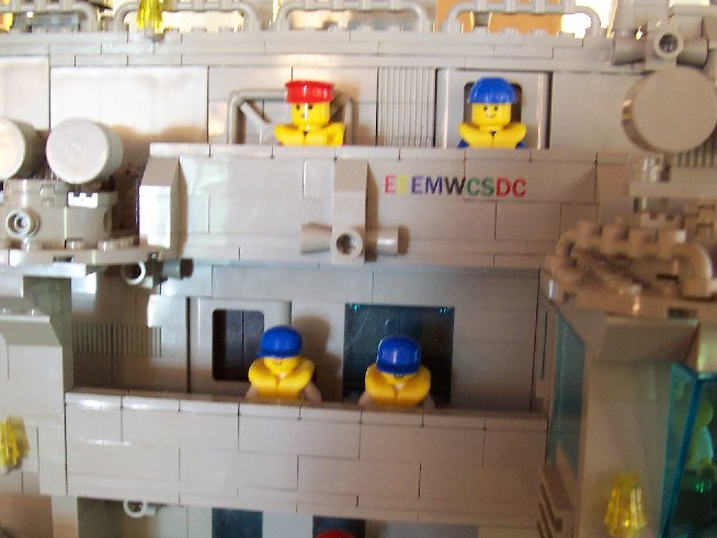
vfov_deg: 31.4
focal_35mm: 46
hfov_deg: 41.1
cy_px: 330
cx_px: 308
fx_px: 953
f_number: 2.8
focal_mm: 5.6
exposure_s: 1/8
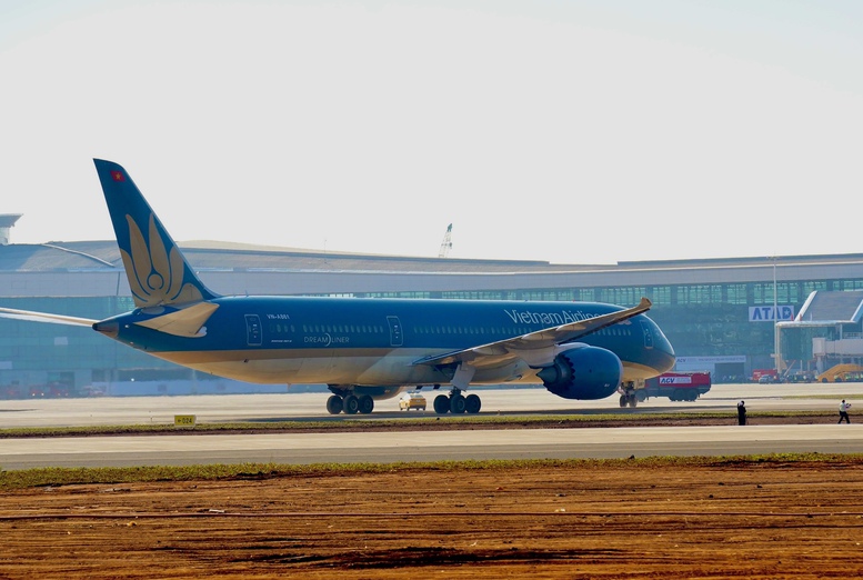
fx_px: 3532
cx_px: 432
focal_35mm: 147
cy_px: 290
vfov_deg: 9.4
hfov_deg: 13.9
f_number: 6.3
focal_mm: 147
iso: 1600
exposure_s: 1/4000
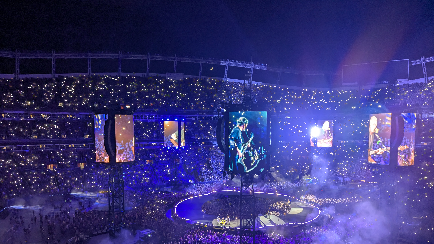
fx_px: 311
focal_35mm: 27
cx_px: 215
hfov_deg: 69.9
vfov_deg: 42.7
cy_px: 146
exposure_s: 1/144
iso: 549
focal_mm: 6.81
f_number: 1.85
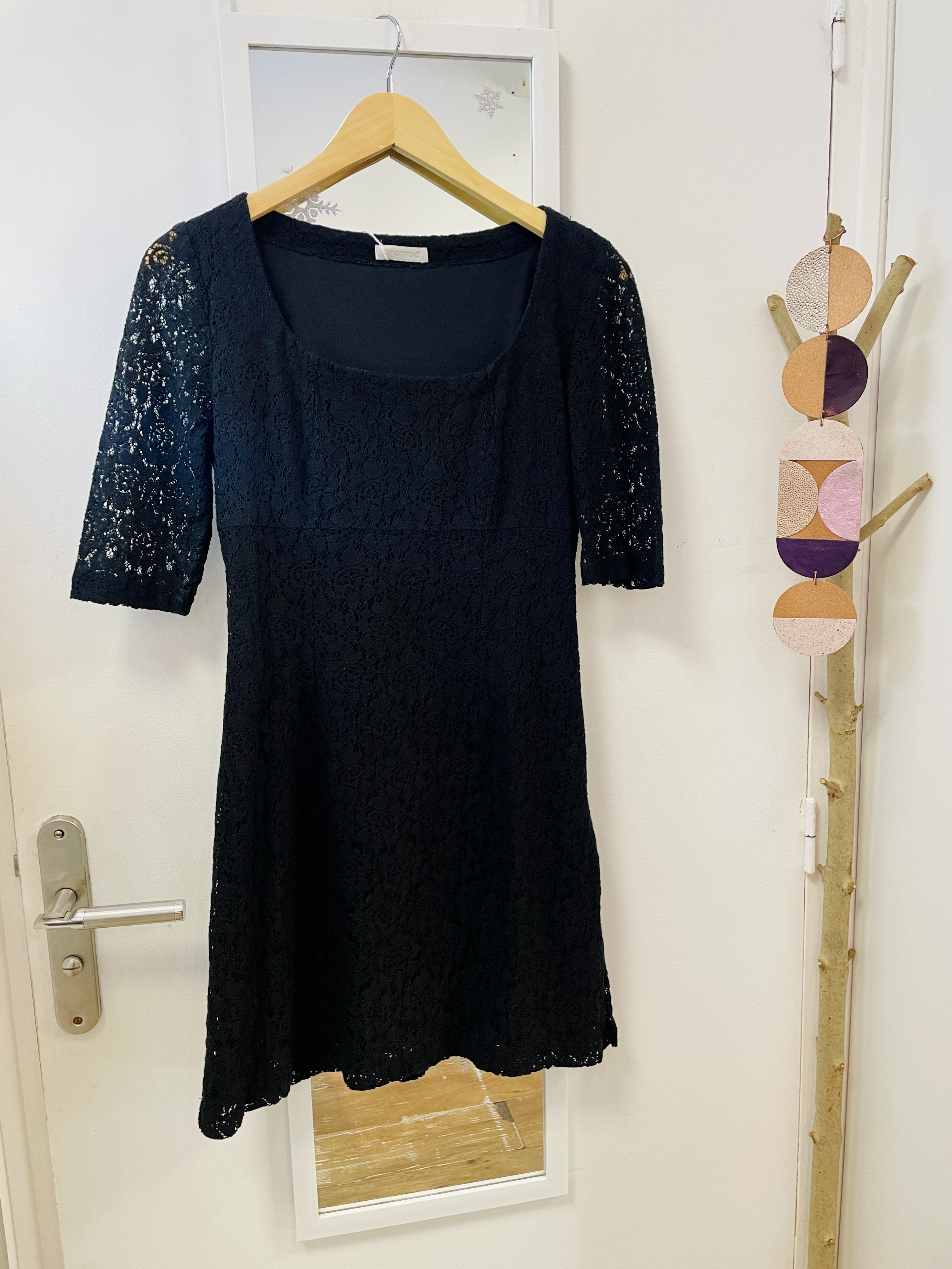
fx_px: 953
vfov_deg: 67.3
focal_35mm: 26
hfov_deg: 53.1
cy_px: 634
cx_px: 476
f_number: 1.6
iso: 64
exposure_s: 1/50
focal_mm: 4.2
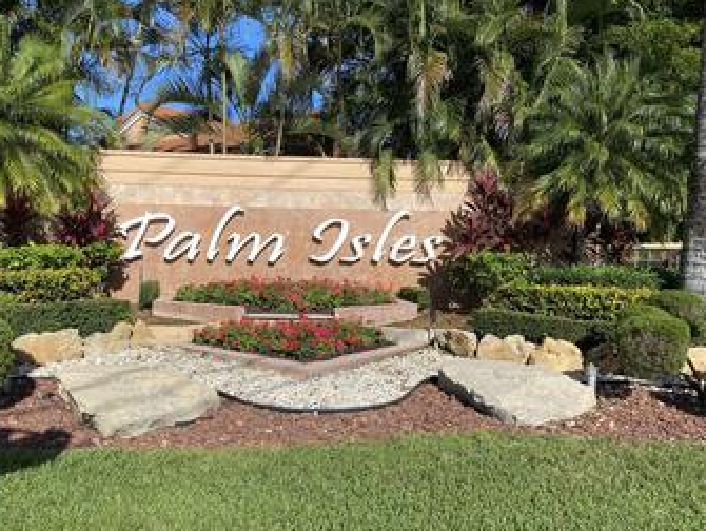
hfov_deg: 57.9
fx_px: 633
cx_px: 291
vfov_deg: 45.5
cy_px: 274
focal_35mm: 31
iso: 32
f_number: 1.8
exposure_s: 1/3861
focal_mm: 4.25
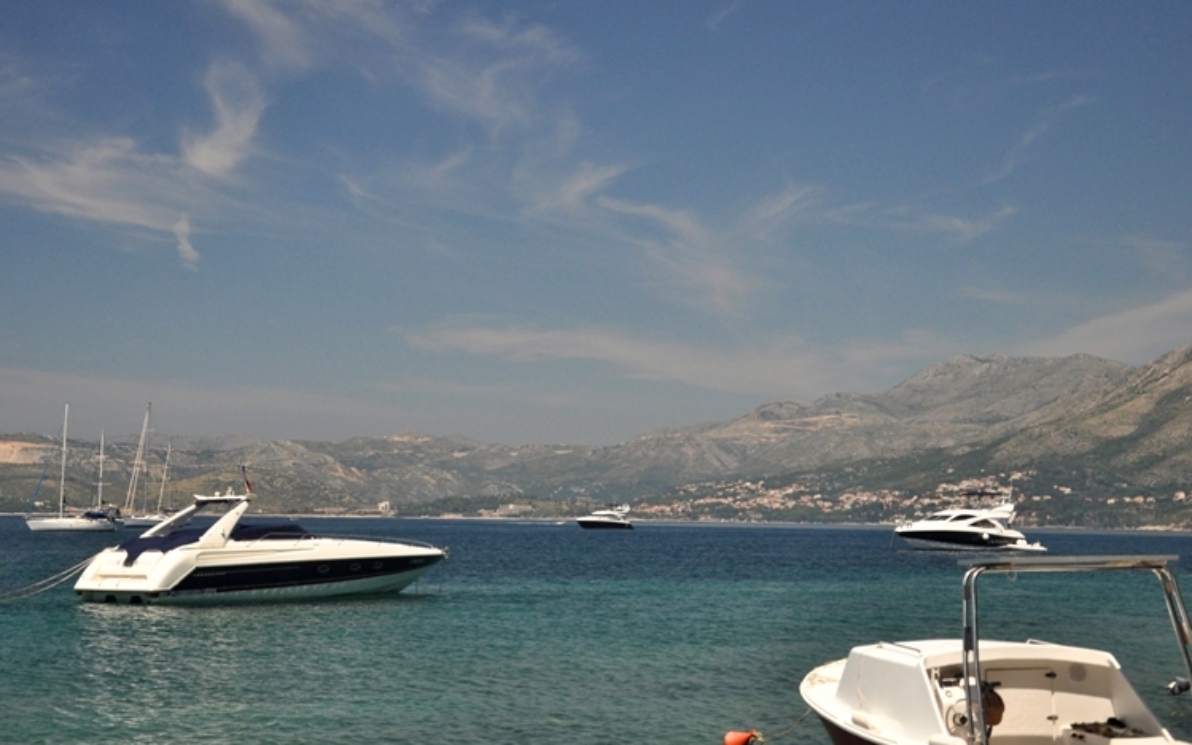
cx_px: 587
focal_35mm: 62
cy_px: 389
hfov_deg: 33.0
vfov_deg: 21.0
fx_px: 2014
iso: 640
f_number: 5.6
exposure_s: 1/2000
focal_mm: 38
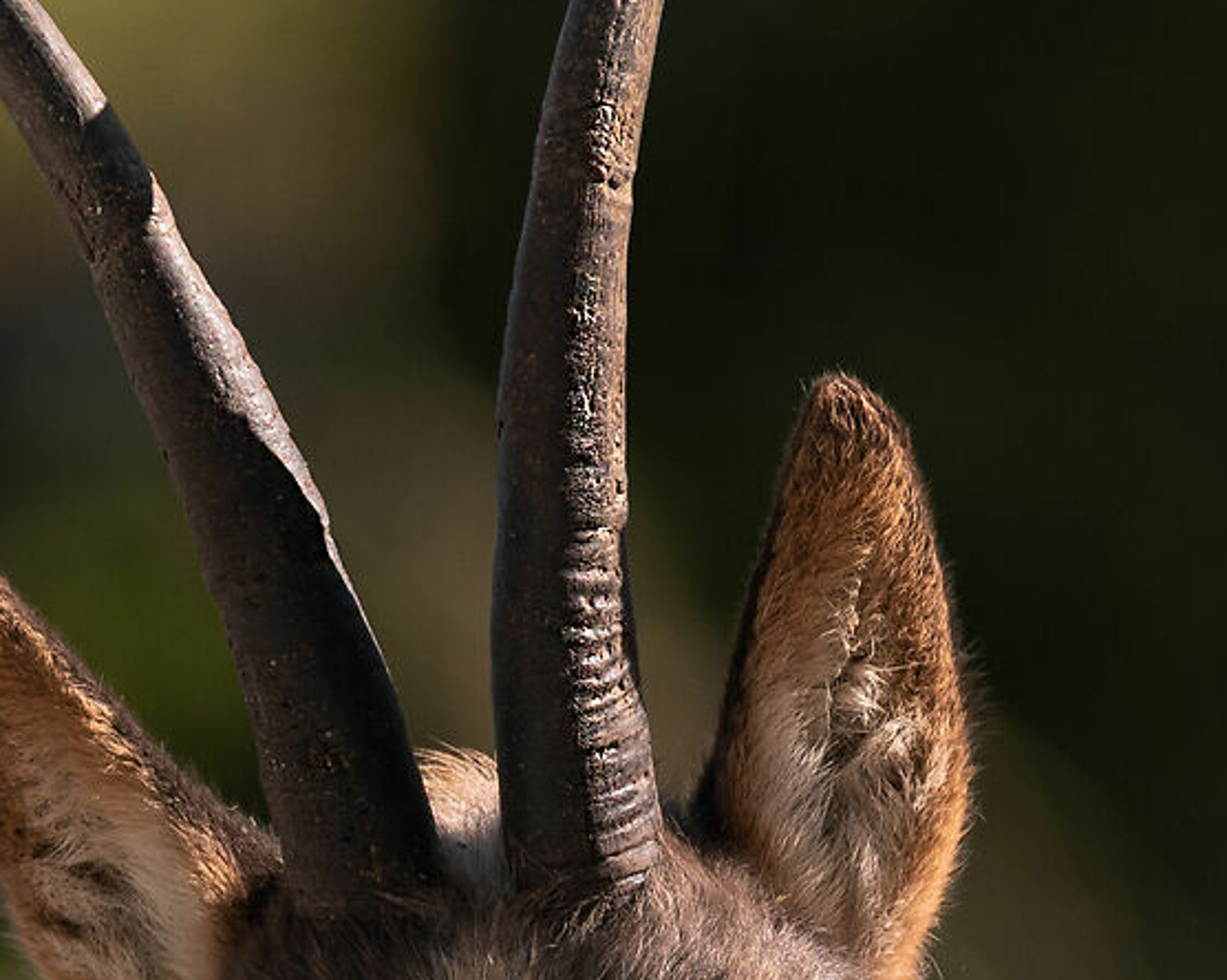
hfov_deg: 1.0
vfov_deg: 0.8
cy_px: 1366
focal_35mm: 2028
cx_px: 298
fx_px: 73594
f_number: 6.3
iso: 400
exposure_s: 1/800
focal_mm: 500
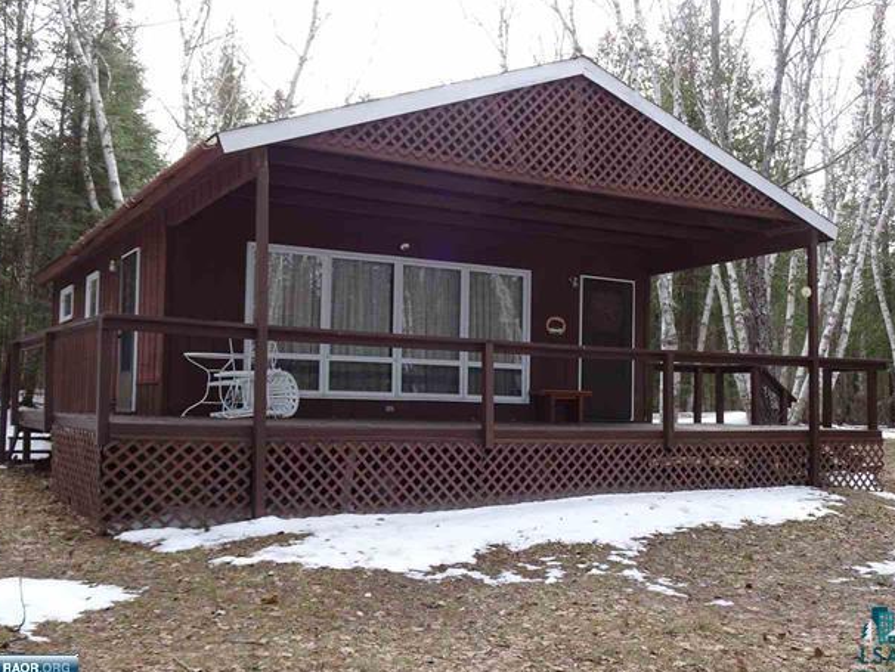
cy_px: 326
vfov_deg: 37.7
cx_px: 450
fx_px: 983
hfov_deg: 49.0
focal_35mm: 38
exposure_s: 1/100
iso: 80
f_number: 4
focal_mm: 6.17
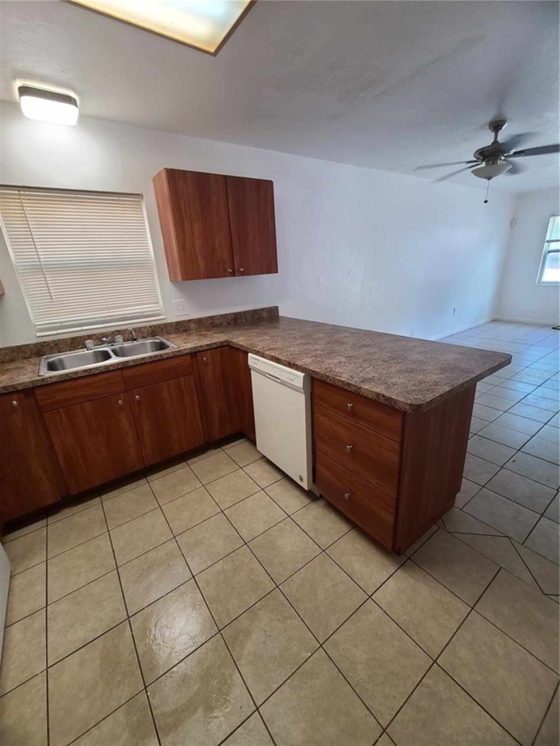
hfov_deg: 89.9
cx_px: 280
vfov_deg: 106.2
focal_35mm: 13
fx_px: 280
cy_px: 373
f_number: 2.2
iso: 250
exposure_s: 1/60
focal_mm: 2.2
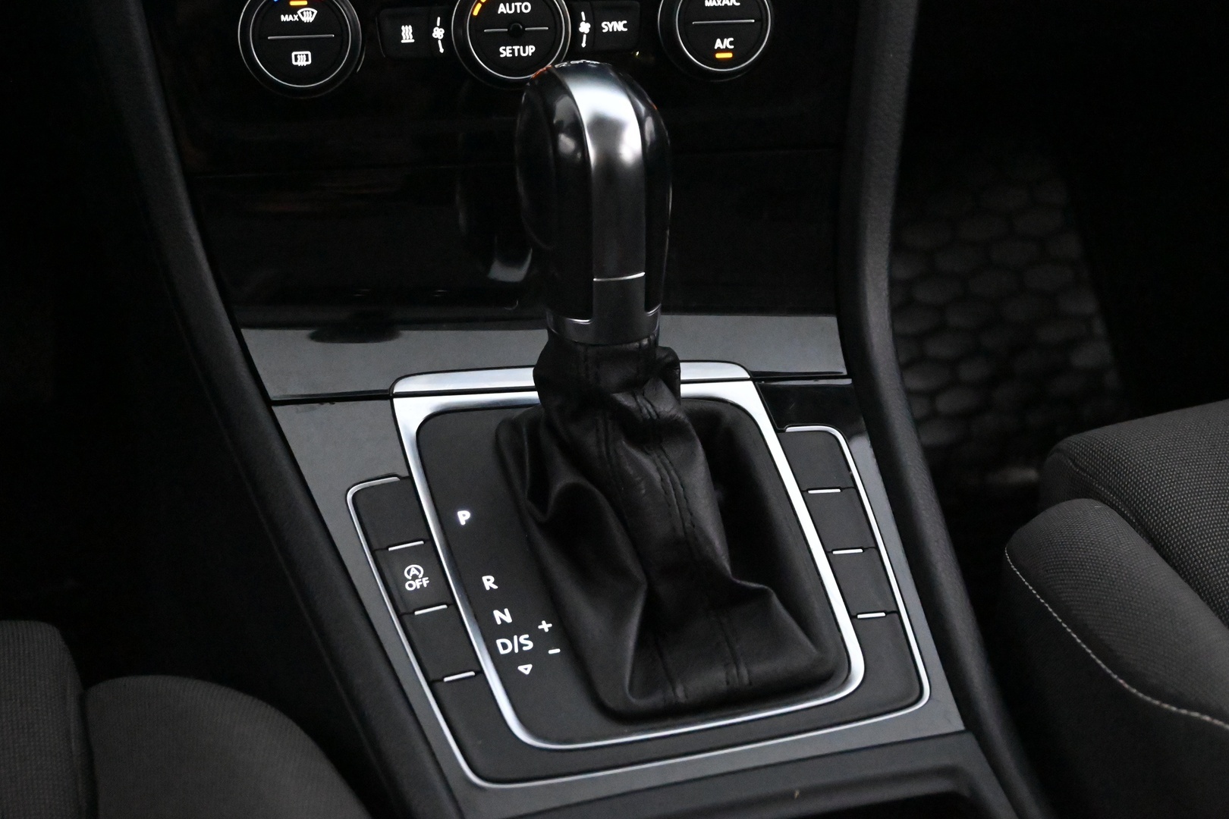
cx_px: 614
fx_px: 1946
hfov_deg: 35.1
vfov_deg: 23.8
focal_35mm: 57
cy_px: 410
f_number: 5.6
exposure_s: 1/60
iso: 18000
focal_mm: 38
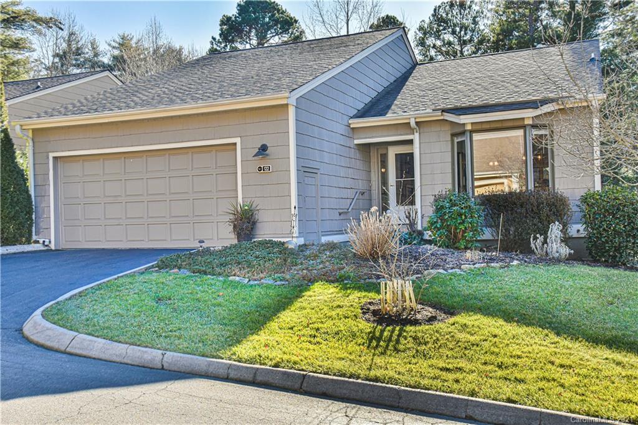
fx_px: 673
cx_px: 319
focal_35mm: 38
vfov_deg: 35.1
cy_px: 212
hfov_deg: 50.7
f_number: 8
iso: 1600
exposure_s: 1/250
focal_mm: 38
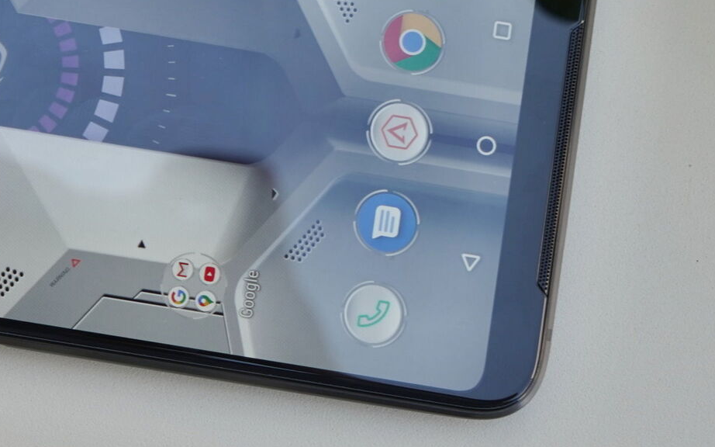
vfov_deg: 14.9
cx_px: 1
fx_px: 1695
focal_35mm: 87
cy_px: 95
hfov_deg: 22.9
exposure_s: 1/125
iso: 250
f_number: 7.1
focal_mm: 41
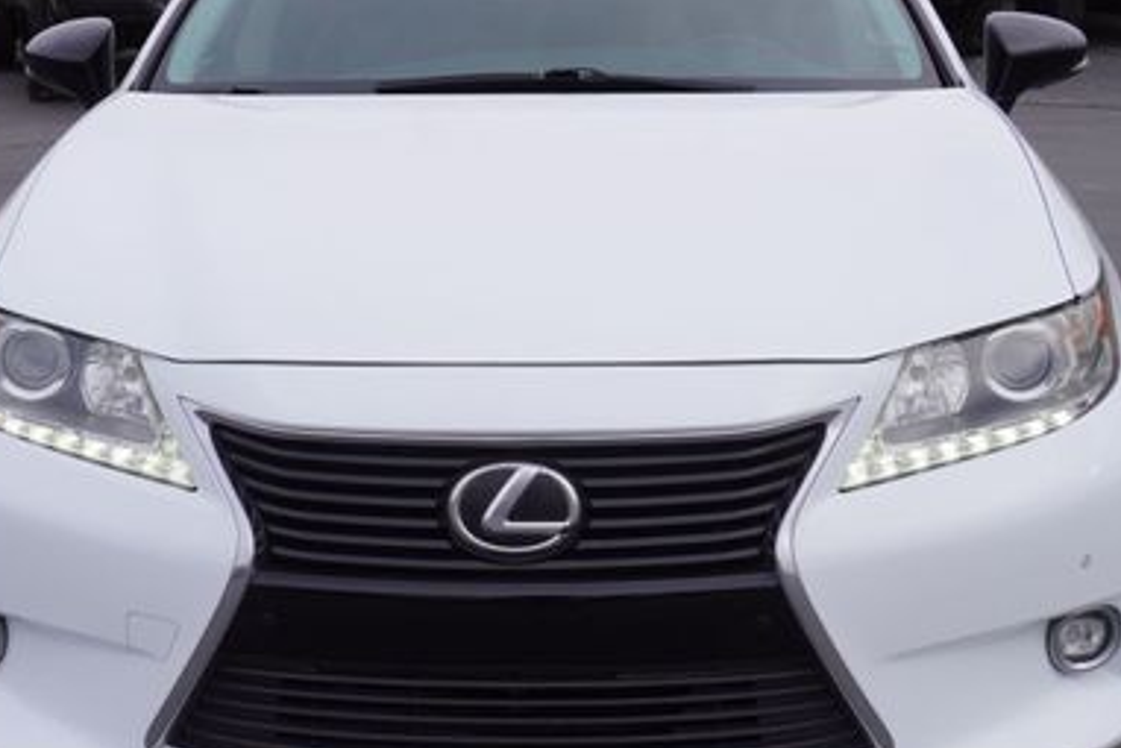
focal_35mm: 63
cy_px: 384
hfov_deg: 31.9
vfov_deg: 21.6
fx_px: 1957
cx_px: 522
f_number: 9
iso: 100
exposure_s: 1/125
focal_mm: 25
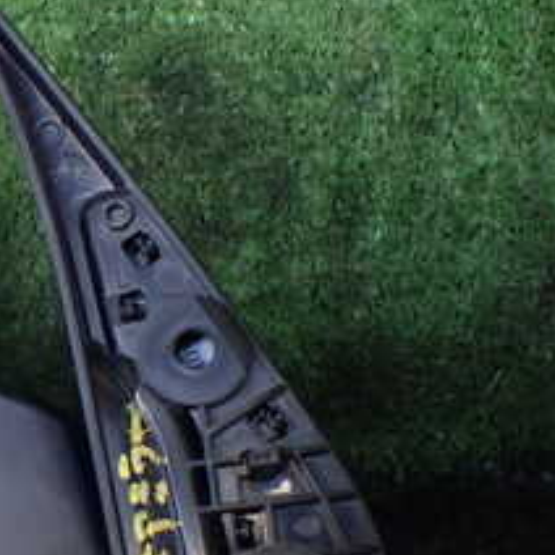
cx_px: -183
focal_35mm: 75
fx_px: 1360
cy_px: 390
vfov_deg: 22.9
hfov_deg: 20.8
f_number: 2.3
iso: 250
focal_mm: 5.4
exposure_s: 1/125
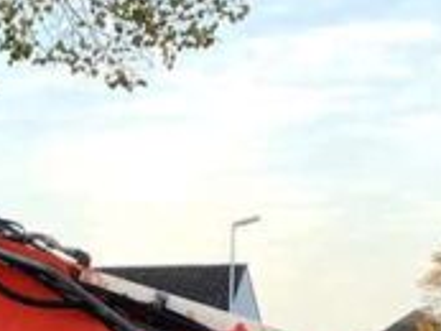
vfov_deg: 9.0
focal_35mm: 154
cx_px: 23
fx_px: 1963
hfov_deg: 12.7
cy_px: 690
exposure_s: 1/122
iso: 64
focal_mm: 4.25
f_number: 1.8
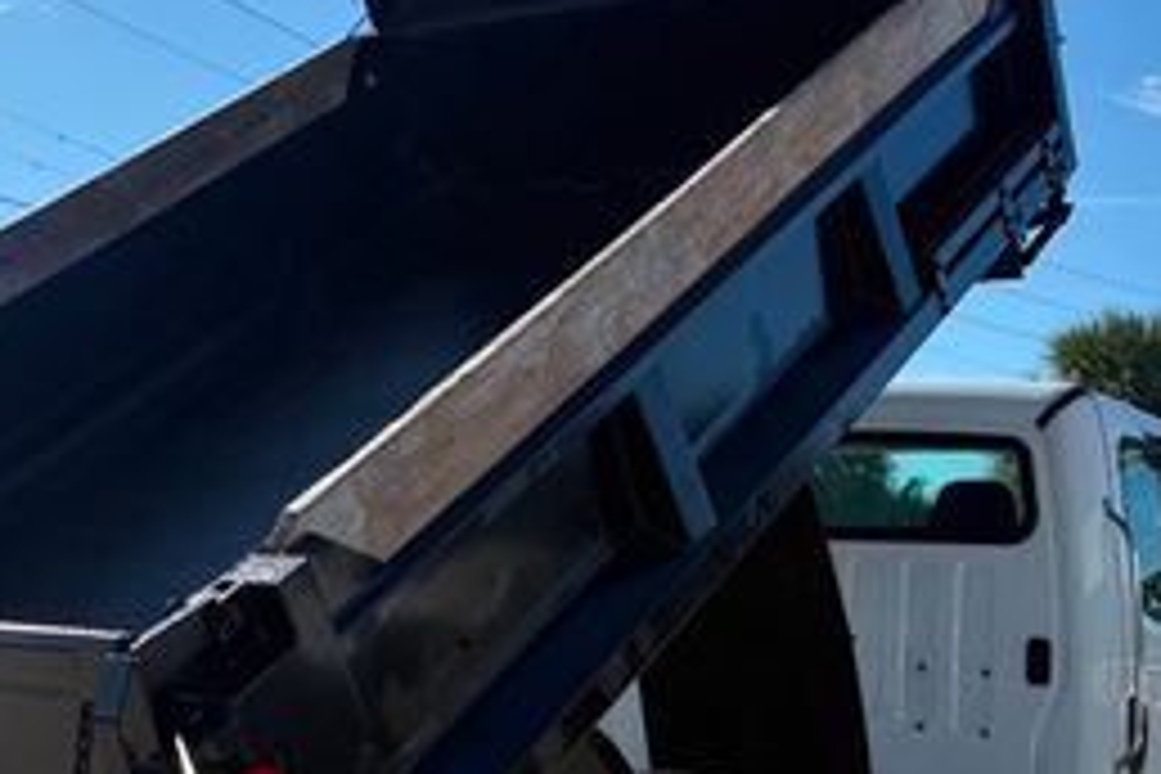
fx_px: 1999
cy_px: 418
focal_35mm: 62
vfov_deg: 21.9
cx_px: 526
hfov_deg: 32.4
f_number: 1.78
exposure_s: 1/5714
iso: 80
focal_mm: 6.76
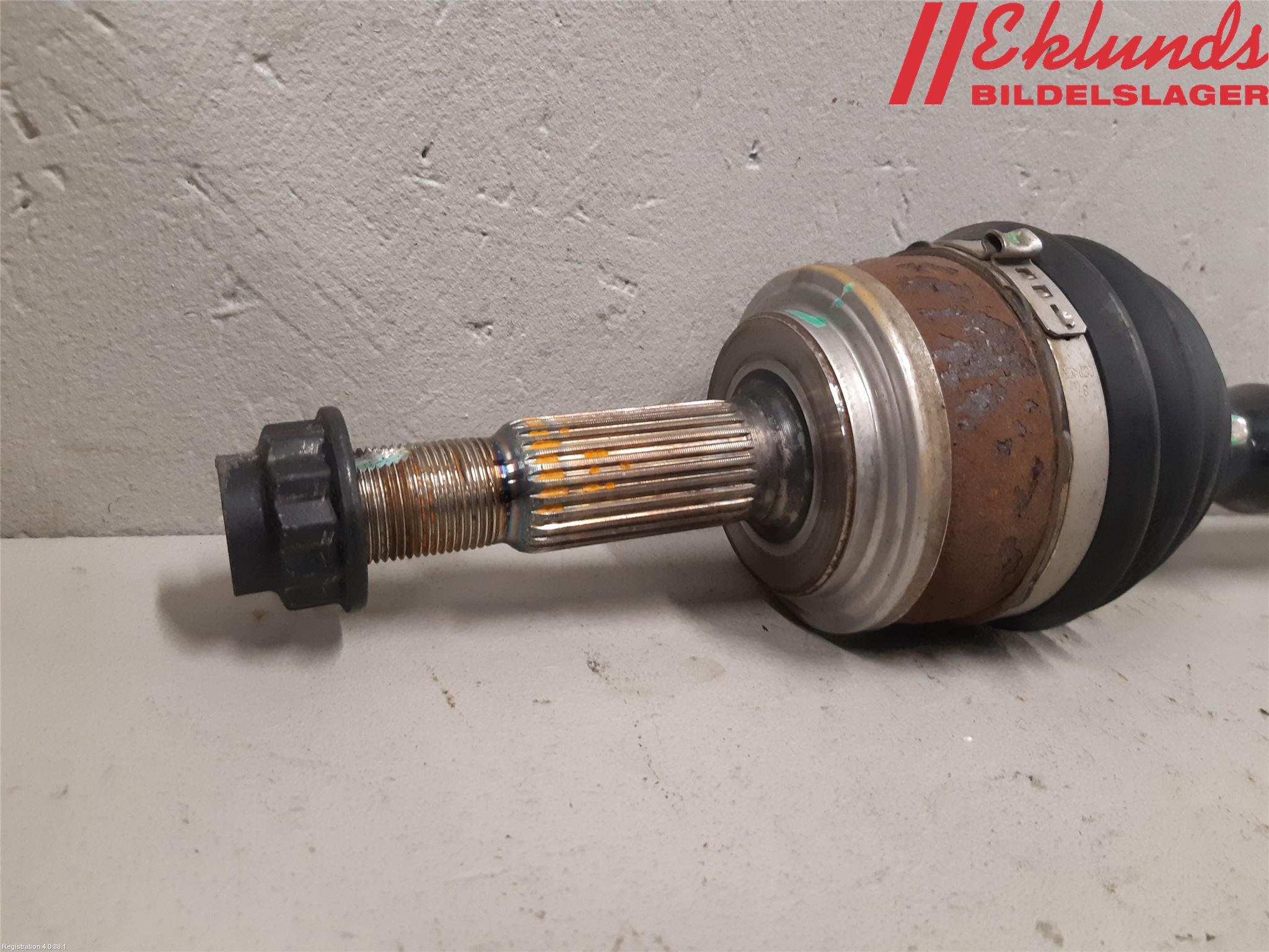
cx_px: 634
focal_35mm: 26
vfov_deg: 53.1
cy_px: 476
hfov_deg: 67.3
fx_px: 953
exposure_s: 1/50
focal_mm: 3.93
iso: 250
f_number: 1.7
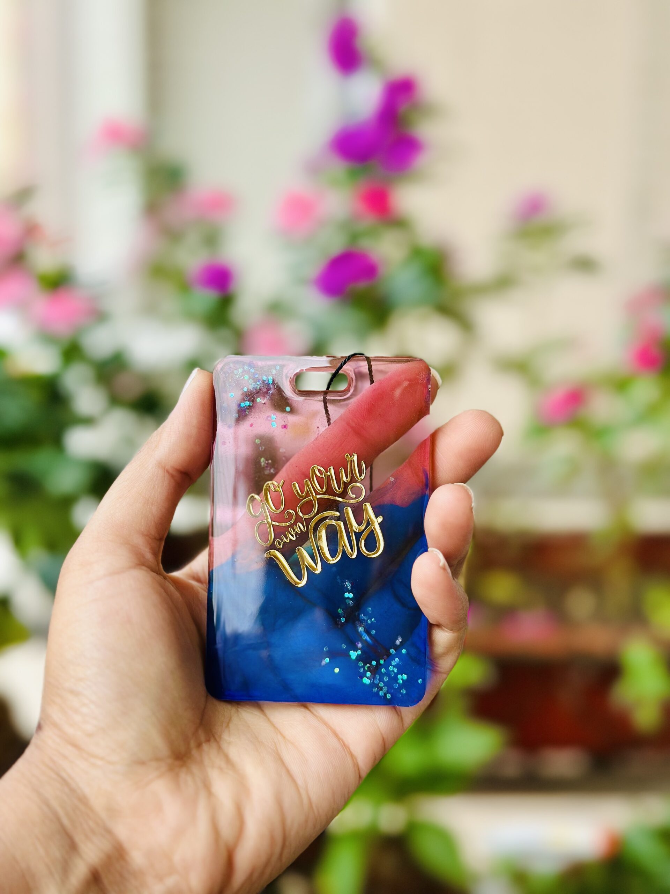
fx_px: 1239
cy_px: 447
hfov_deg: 30.3
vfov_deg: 39.7
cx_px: 335
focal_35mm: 48
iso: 80
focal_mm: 6.86
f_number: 1.78
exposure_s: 1/1030
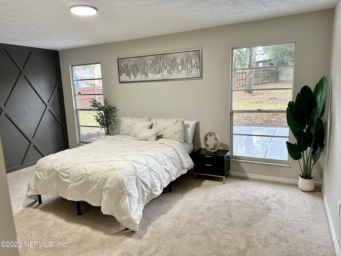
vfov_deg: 56.8
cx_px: 170
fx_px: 236
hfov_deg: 71.6
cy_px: 128
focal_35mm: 24
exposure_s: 1/120
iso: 200
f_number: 1.78
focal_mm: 6.86
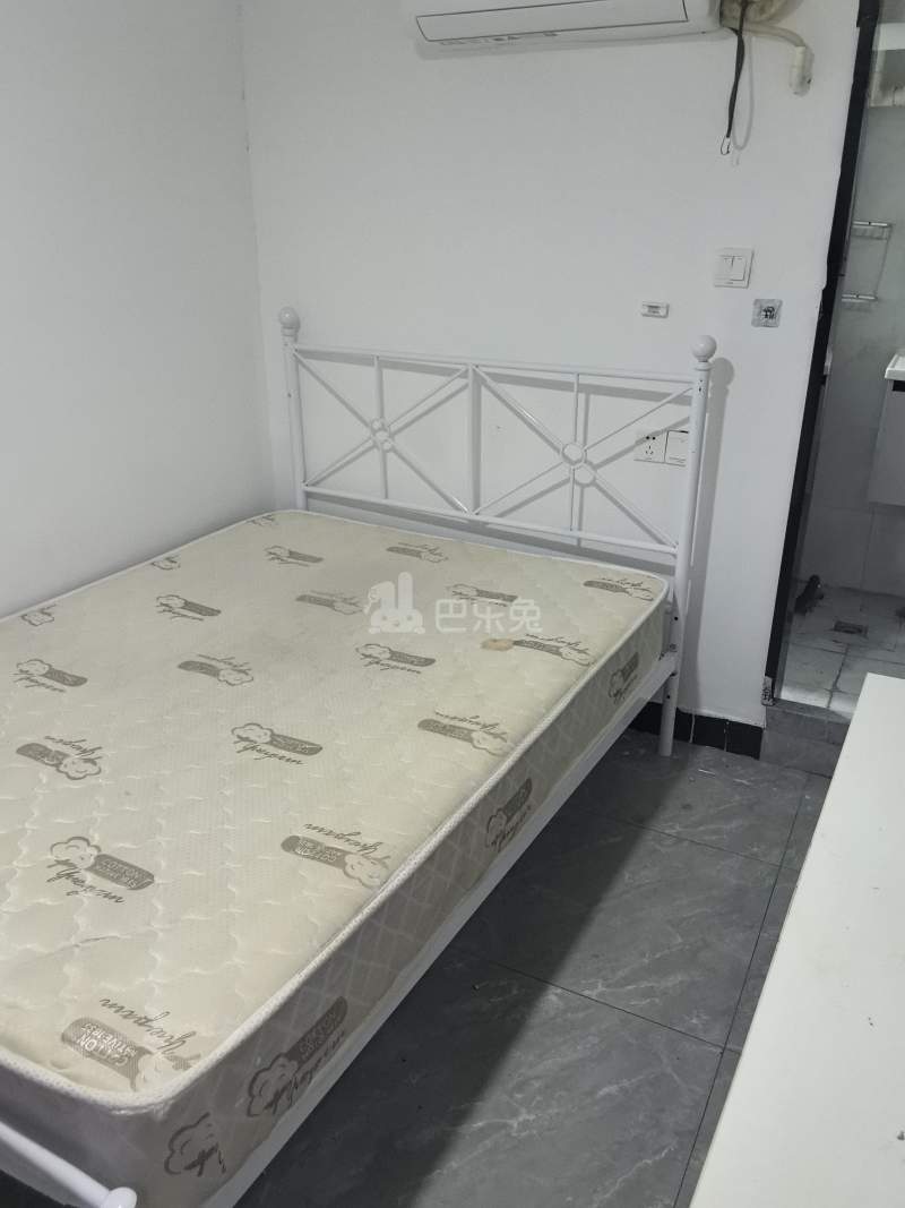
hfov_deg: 51.3
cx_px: 452
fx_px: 941
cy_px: 604
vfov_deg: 65.3
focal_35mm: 27
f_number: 2
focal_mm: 5.75
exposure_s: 1/50
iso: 320
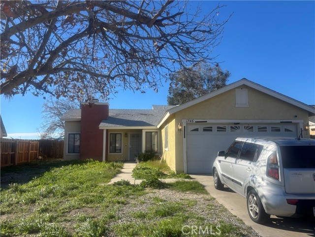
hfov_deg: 67.3
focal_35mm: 26
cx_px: 158
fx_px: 237
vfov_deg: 53.1
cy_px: 118
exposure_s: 1/2513
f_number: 1.6
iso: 50
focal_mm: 5.96
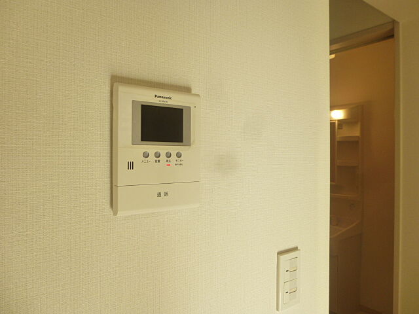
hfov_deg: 69.4
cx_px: 210
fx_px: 303
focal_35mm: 25
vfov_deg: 54.9
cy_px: 157
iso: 160
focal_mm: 4.5
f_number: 3.1
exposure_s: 1/125
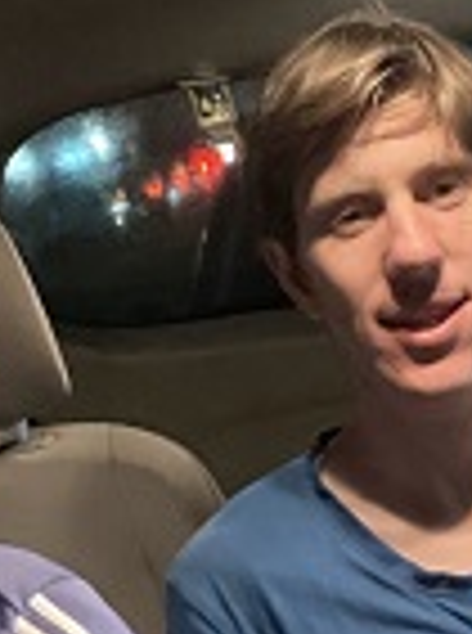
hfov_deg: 14.8
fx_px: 1808
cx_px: 369
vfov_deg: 19.8
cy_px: 463
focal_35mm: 99
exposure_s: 1/17
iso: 800
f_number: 2.2
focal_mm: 2.71
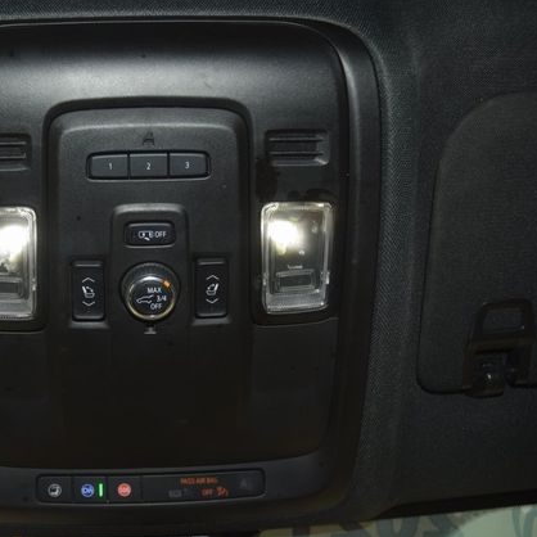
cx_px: 154
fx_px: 755
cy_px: 269
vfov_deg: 39.2
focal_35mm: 43
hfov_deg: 38.4
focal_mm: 22
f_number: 3.5
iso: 560
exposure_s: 1/50
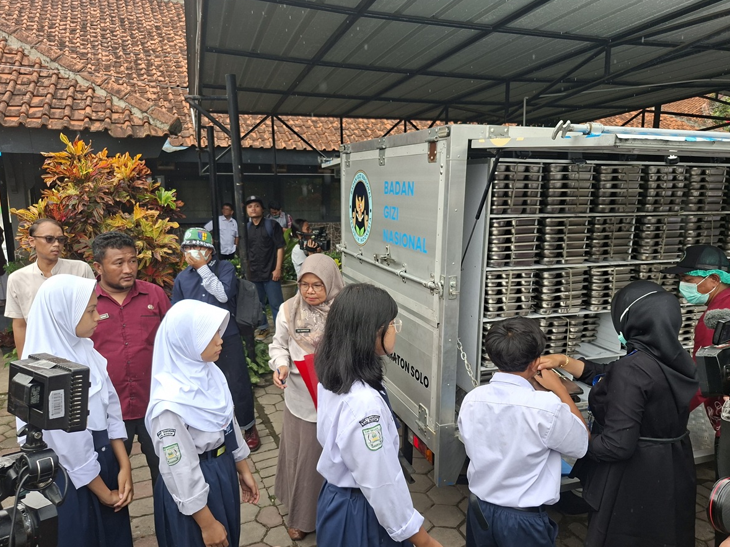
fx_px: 527
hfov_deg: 69.4
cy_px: 289
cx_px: 359
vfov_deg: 54.8
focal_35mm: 25
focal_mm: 5.54
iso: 50
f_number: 1.8
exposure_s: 1/581
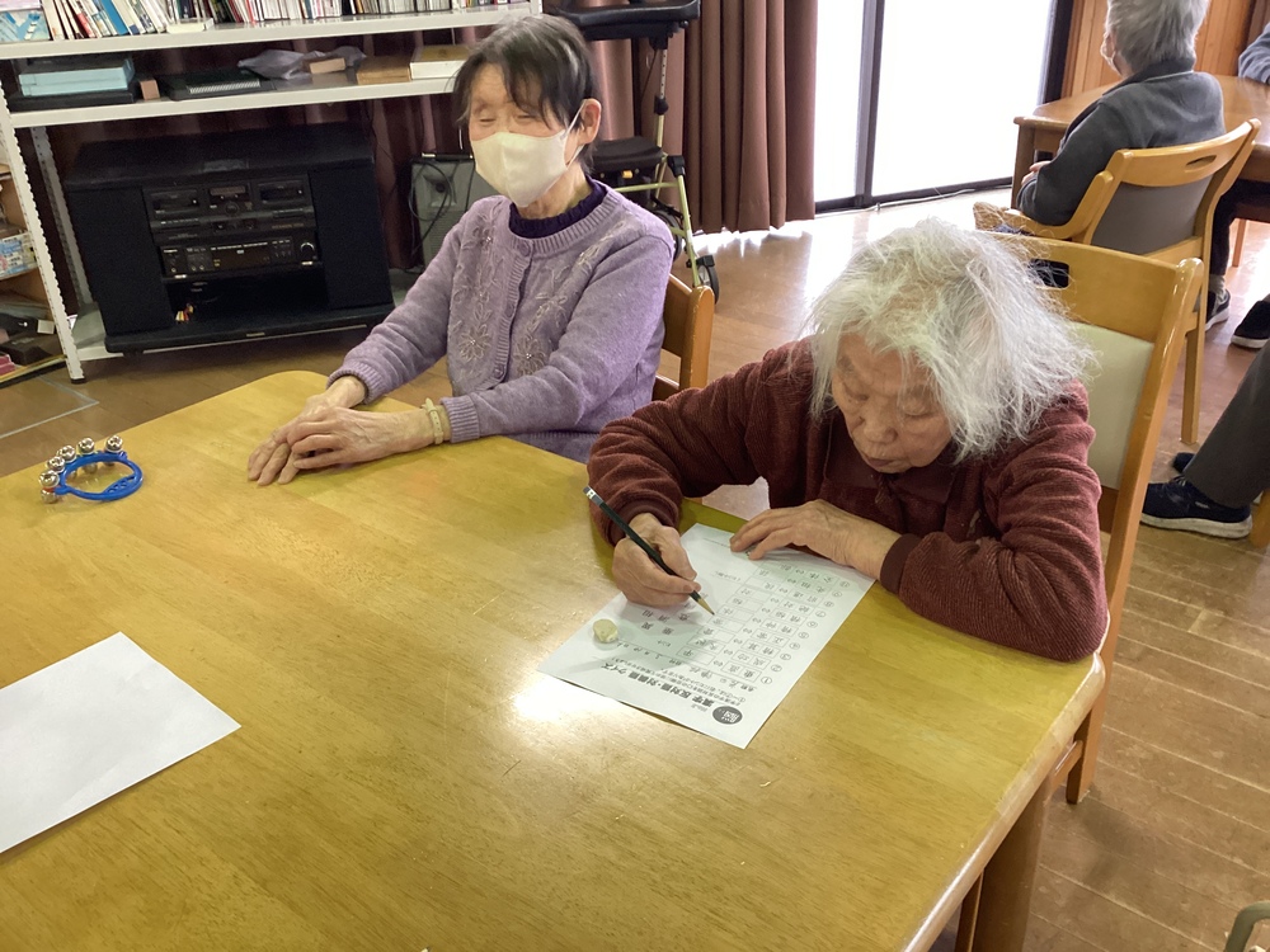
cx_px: 635
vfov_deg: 45.4
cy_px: 476
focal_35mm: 31
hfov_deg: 58.4
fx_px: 1137
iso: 320
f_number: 2.4
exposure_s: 1/40
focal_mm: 3.3
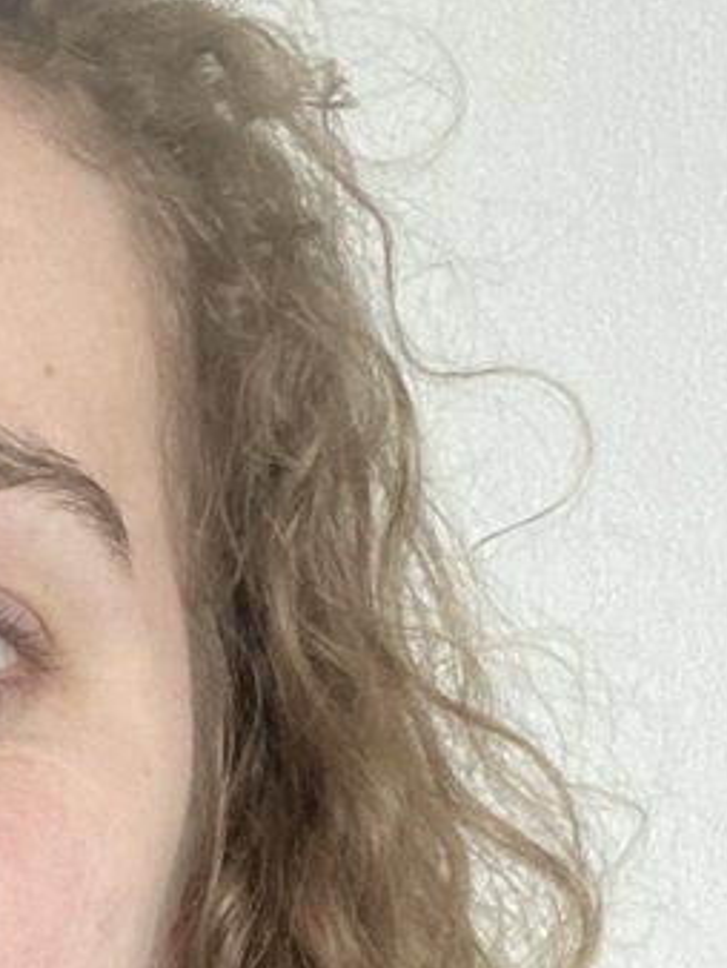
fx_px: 3524
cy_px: 1115
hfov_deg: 11.2
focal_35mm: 126
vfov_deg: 15.2
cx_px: -429
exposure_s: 1/60
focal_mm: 2.87
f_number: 2.2
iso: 125
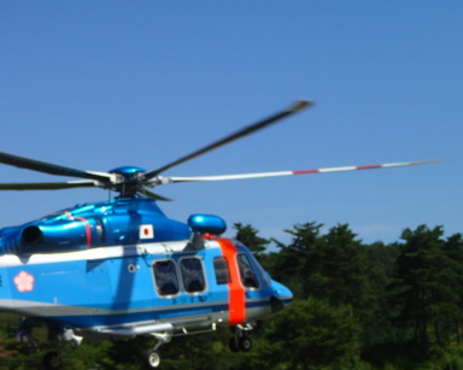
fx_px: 1562
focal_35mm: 114
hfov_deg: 16.7
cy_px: 246
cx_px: 78
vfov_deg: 13.5
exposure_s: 1/800
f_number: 5.6
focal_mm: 12.6
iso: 100
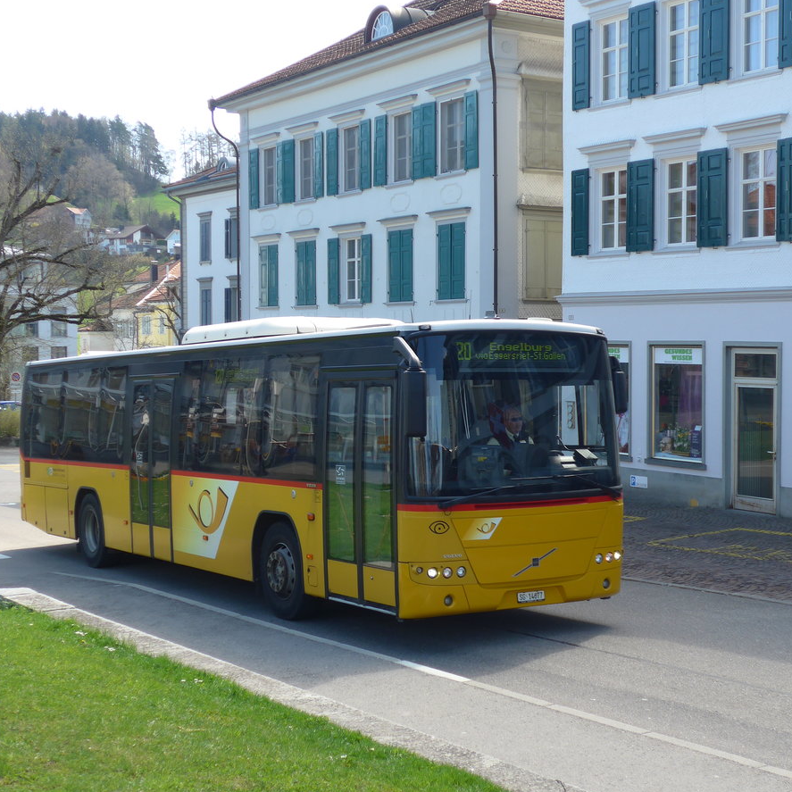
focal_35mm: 55
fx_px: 1424
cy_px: 397
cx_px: 426
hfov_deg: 31.1
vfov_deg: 31.1
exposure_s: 1/400
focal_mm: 9.5
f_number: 3
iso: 80
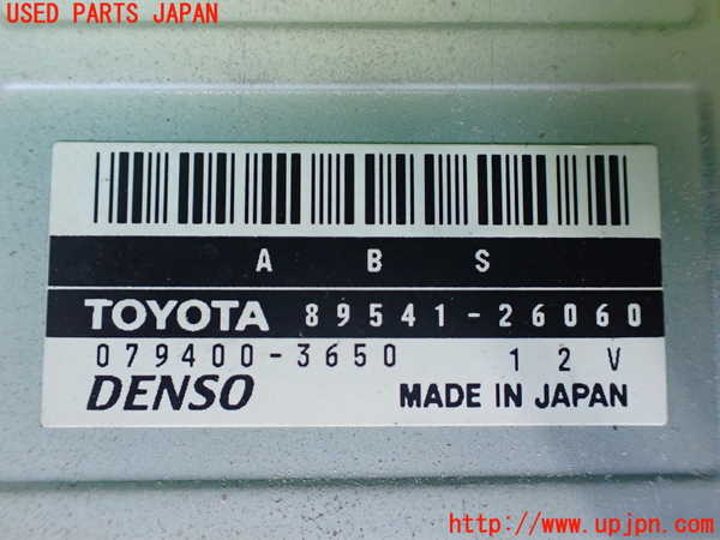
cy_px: 270
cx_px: 360
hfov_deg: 60.0
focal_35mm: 30
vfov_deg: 46.8
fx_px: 624
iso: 800
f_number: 2.3
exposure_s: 1/50
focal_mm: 5.4
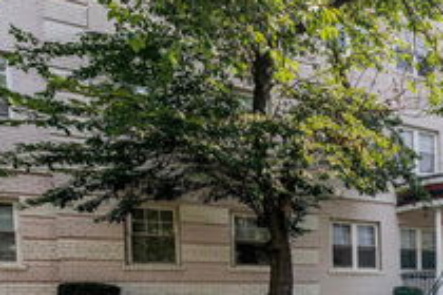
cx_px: 475
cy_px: 110
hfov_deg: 45.7
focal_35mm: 32
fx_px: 394
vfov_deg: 40.8
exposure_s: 1/250
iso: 400
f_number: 8
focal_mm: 14
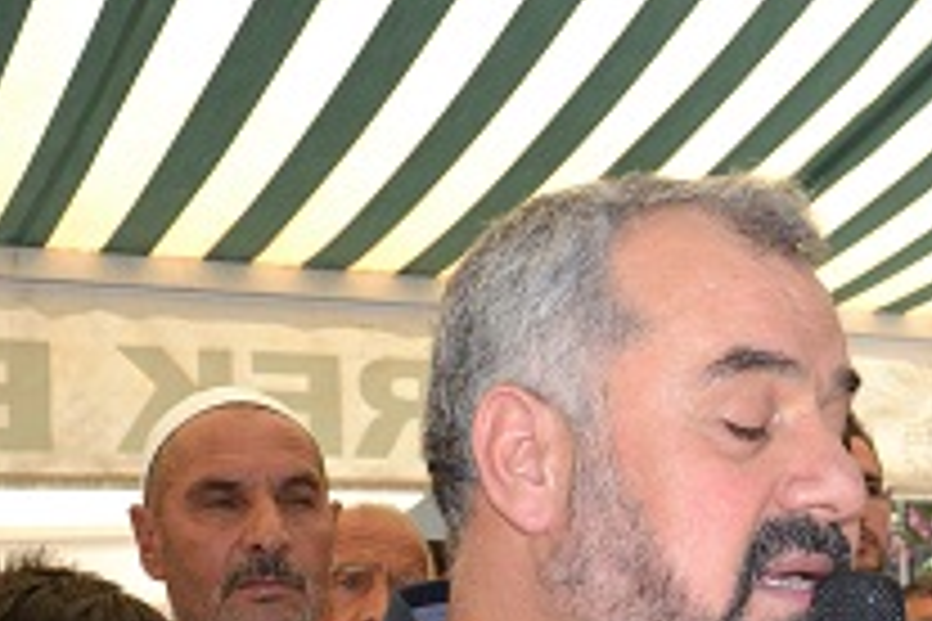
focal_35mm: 76
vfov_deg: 17.5
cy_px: 601
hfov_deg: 25.8
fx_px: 1973
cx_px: 815
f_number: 4
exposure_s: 1/125
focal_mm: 21
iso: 100
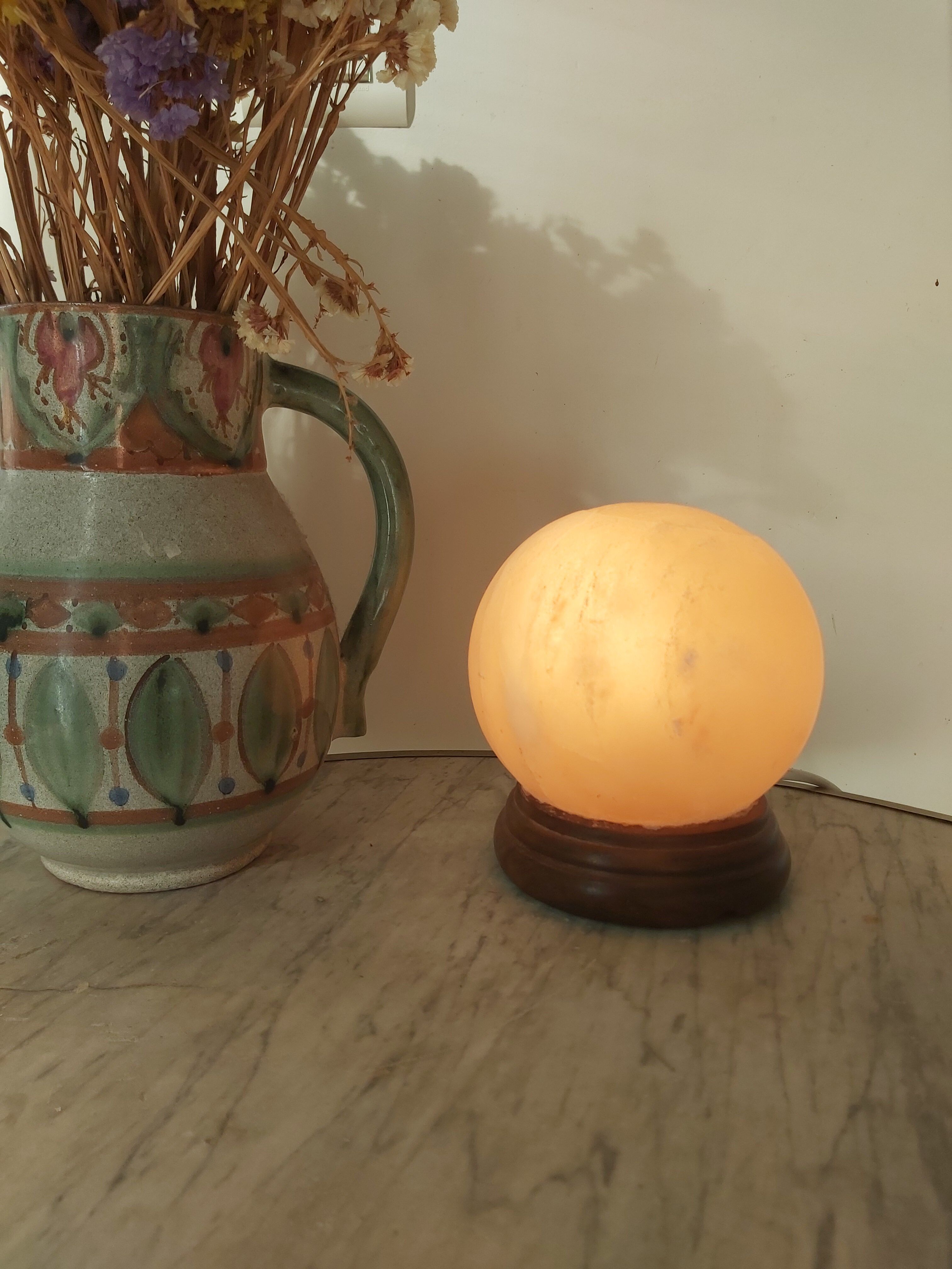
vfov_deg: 67.3
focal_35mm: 26
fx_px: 953
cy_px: 634
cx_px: 476
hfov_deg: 53.1
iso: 64
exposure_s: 1/223
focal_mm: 3.92
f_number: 1.7
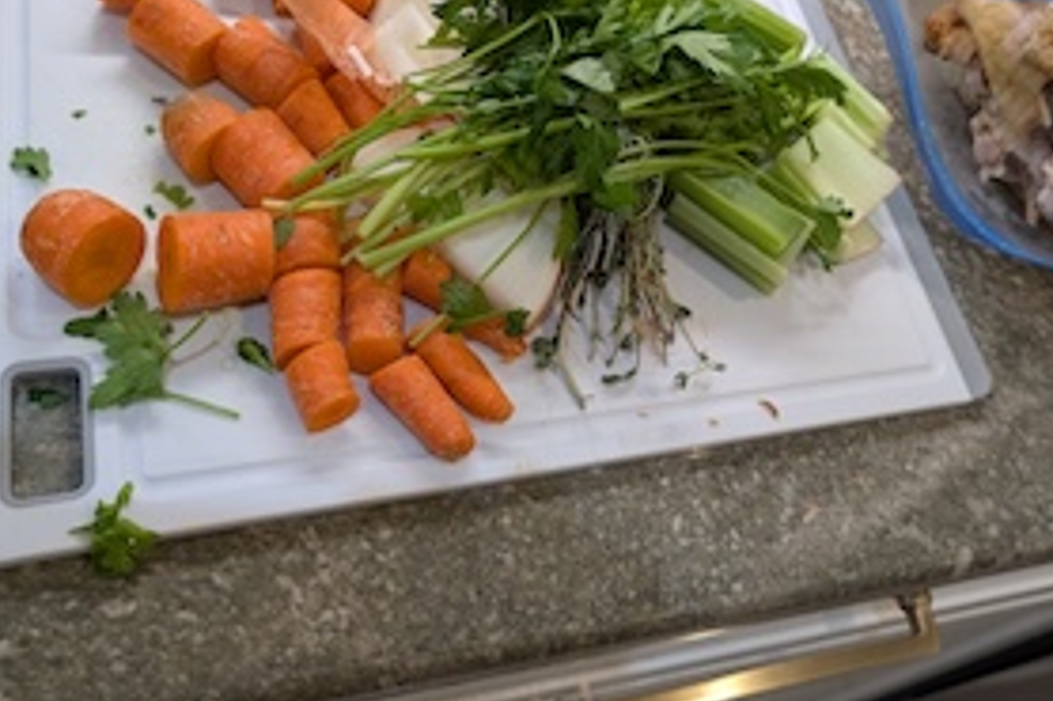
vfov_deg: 36.0
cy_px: 176
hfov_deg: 52.5
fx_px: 1052
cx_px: 667
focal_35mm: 36
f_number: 1.68
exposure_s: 1/120
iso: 119
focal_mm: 6.9
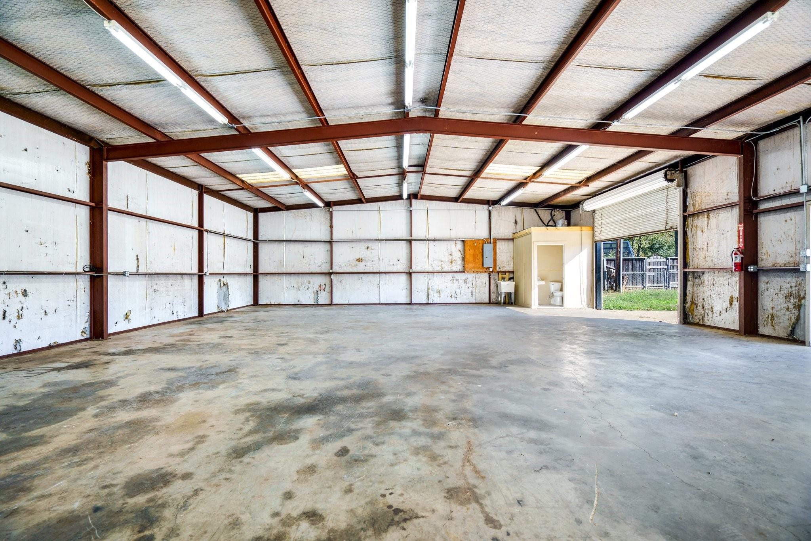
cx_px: 406
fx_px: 360
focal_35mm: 16
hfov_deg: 96.7
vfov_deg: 73.8
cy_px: 270
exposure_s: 1/20
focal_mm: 16
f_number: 4
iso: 200
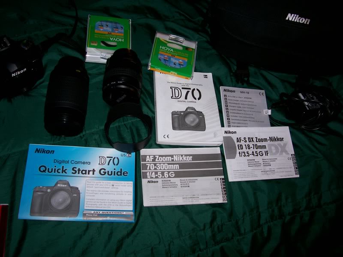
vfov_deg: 41.8
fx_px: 337
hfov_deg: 54.0
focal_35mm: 34
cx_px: 172
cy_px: 128
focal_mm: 5.6
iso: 80
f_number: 2.7
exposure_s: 1/64
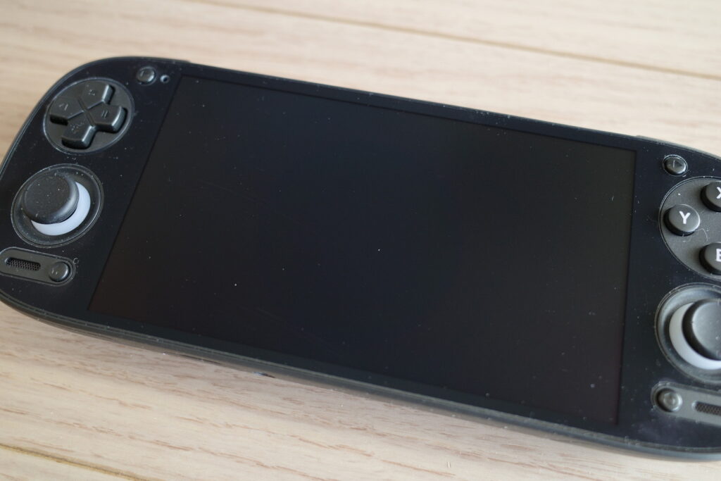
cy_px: 240
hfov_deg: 65.5
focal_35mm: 28
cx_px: 360
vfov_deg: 46.4
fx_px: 561
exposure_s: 1/30
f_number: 2.8
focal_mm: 18.3
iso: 500
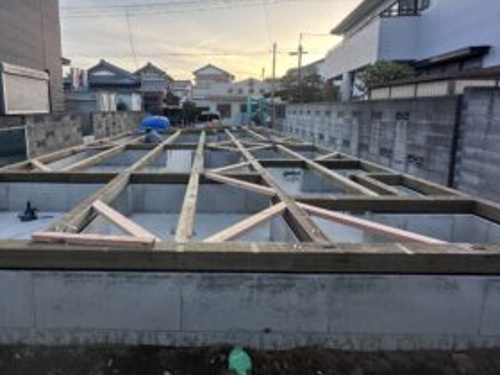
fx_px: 260
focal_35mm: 18
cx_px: 204
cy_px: 138
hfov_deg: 86.8
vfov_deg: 70.3
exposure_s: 1/215
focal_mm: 2.22
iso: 40
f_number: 2.2
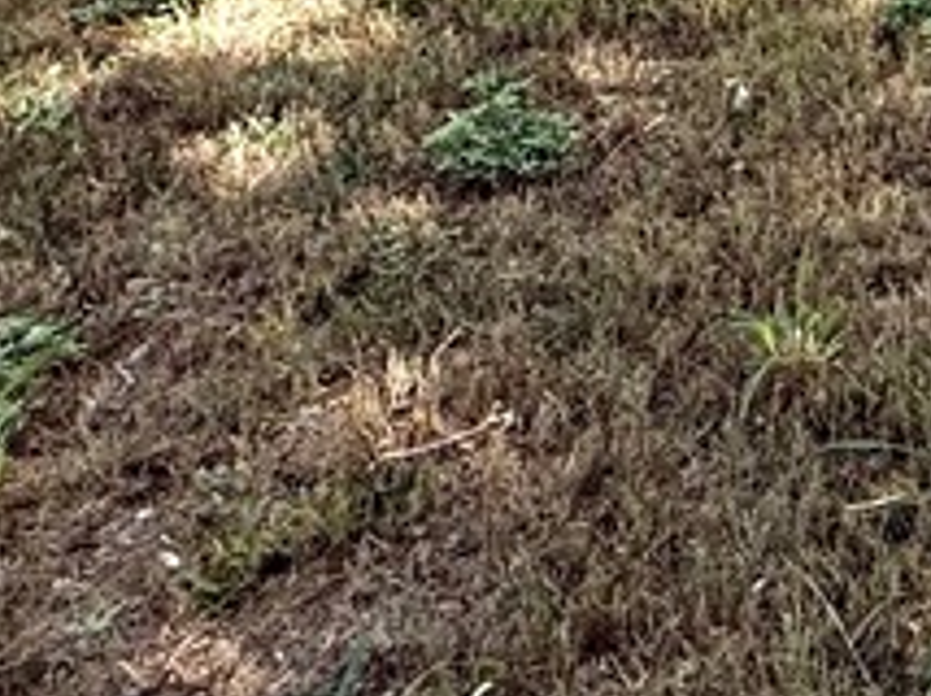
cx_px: 1288
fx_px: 1800
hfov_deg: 24.4
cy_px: -757
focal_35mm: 67
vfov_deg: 16.1
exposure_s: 1/486
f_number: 2.2
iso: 64
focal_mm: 2.22
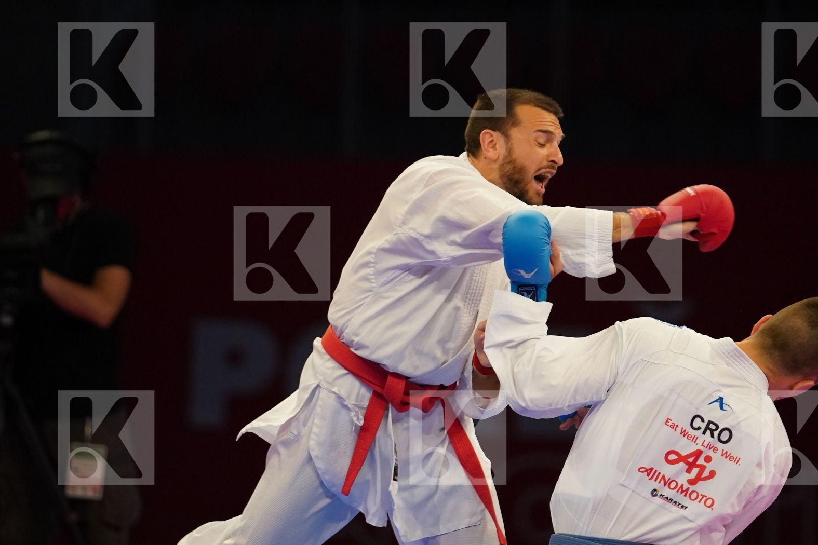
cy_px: 253
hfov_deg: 6.6
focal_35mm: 312
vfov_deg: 4.4
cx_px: 458
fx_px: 7089
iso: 2500
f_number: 2.8
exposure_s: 1/1000
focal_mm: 182
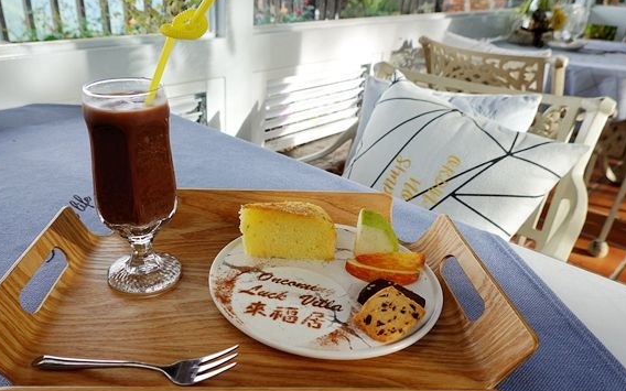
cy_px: 214
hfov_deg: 66.2
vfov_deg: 44.5
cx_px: 276
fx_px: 478
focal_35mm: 28
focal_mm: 9
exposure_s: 1/160
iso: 125
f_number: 2.8
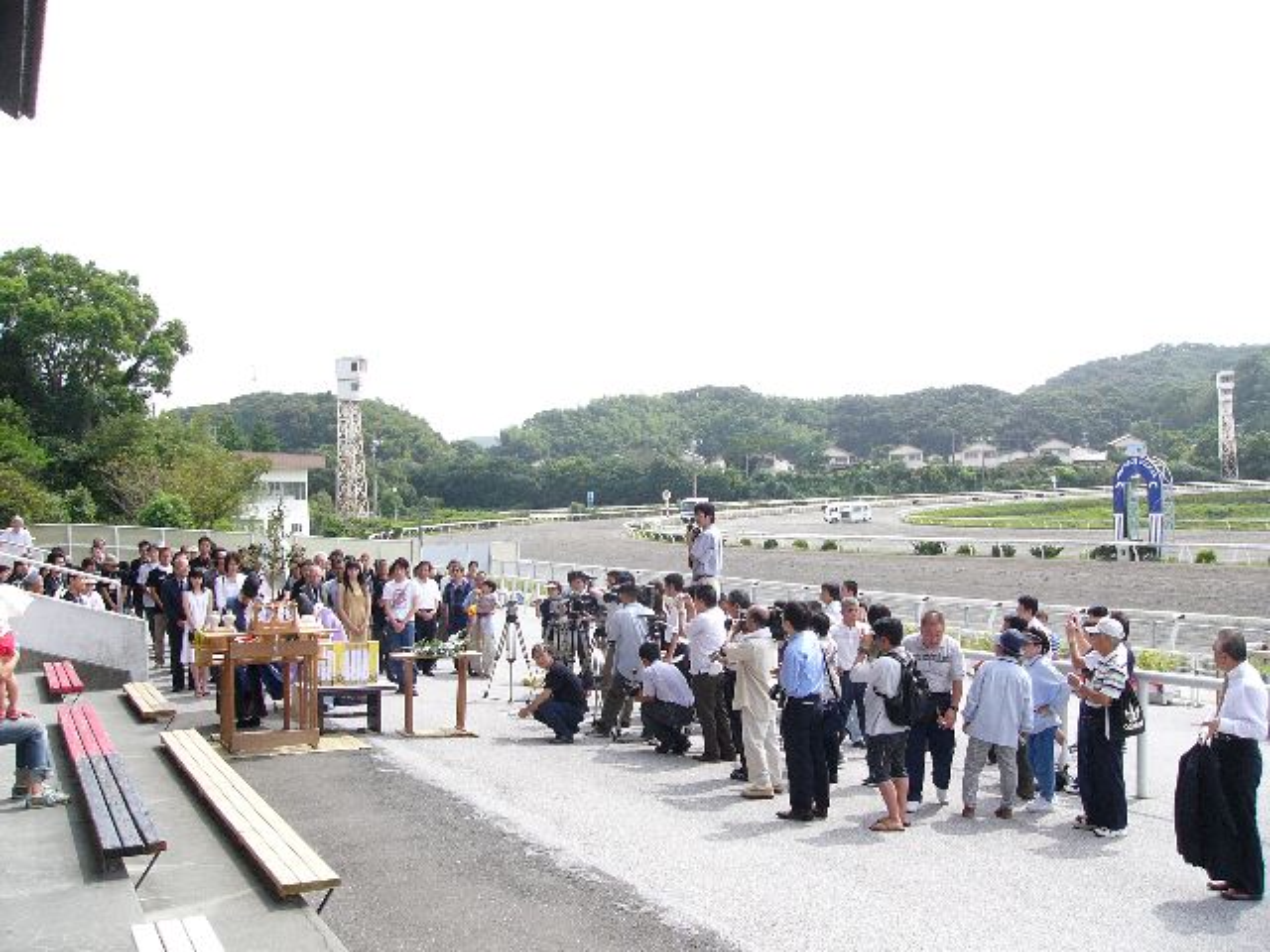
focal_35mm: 36
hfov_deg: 51.4
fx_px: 1321
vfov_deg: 39.7
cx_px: 635
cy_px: 476
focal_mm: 6
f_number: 2.8
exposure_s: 1/1000
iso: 100
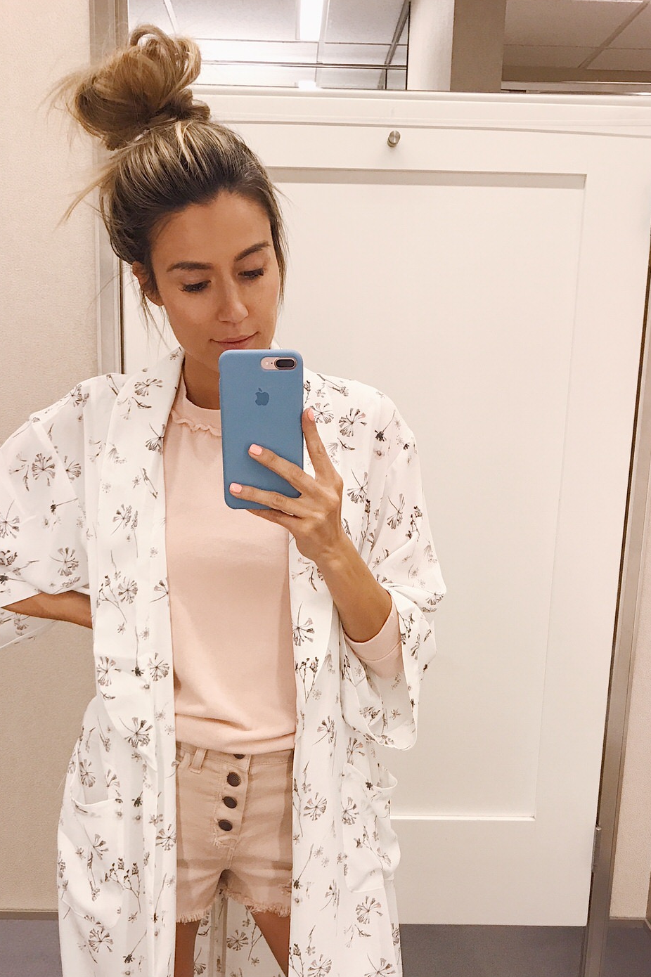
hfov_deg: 35.0
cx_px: 300
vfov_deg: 50.1
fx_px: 1031
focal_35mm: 38
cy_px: 620
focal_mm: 3.99
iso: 20
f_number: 1.8
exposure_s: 1/30
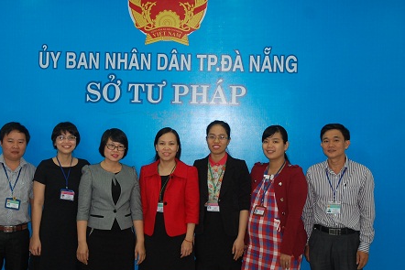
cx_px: 166
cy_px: 140
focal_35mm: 60
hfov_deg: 33.5
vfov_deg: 22.8
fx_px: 672
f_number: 4
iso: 400
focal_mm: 29
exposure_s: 1/60
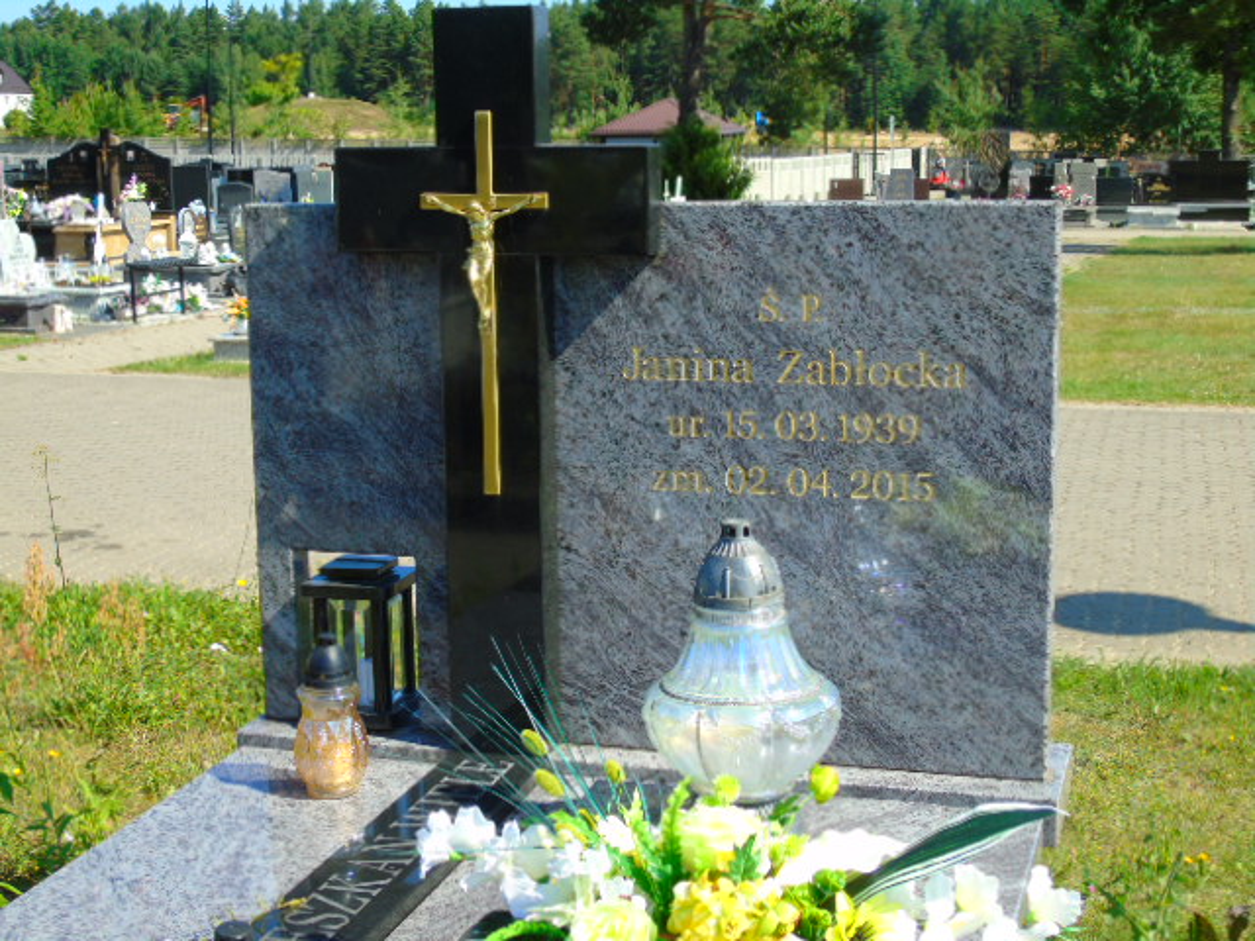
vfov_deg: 27.0
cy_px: 470
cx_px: 628
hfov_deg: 35.5
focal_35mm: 54
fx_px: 1958
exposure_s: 1/320
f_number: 4.3
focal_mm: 9.6
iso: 80
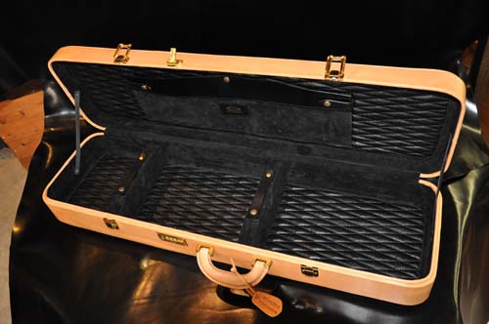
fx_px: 448
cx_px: 244
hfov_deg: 57.3
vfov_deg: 39.9
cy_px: 162
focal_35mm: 33
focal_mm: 22
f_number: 3.8
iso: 800
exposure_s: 1/60
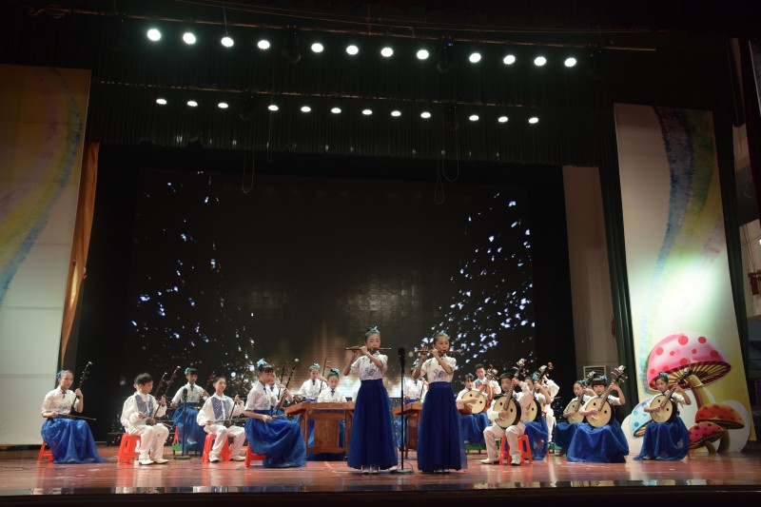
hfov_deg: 61.9
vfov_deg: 43.6
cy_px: 254
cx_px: 380
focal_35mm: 30
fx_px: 634
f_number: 4.5
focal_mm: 20
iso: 800
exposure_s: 1/125
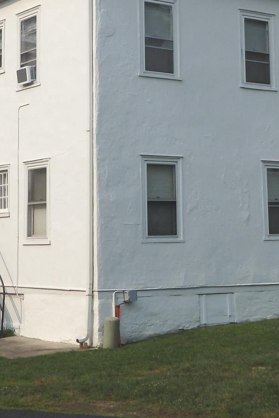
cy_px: 115
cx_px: 159
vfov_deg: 24.3
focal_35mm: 83
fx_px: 965
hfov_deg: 16.4
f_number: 10.1
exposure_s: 1/250
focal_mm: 6.6
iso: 125
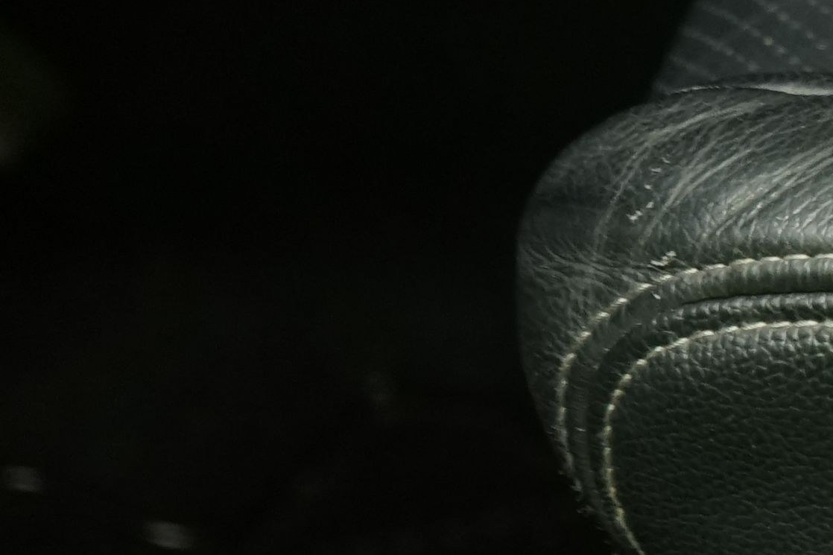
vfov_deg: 8.5
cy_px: 407
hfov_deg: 10.4
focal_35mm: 161
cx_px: 2188
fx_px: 3725
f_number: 3.5
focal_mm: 30
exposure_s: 1/25
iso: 1250
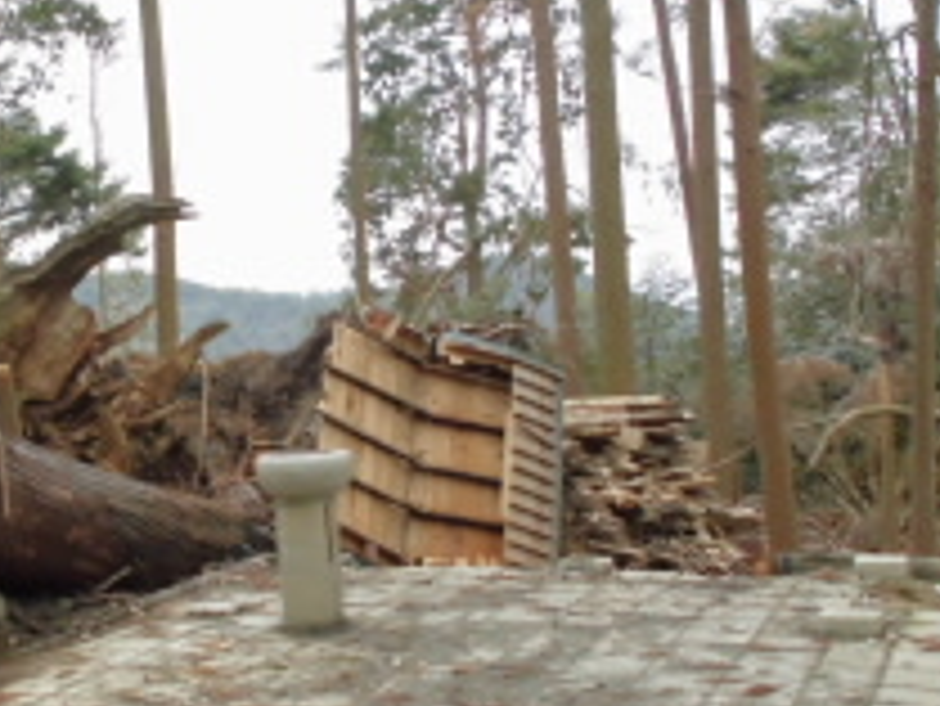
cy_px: 319
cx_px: 108
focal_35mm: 65
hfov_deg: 28.7
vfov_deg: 22.6
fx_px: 1766
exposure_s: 1/60
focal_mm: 6.1
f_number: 4
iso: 200
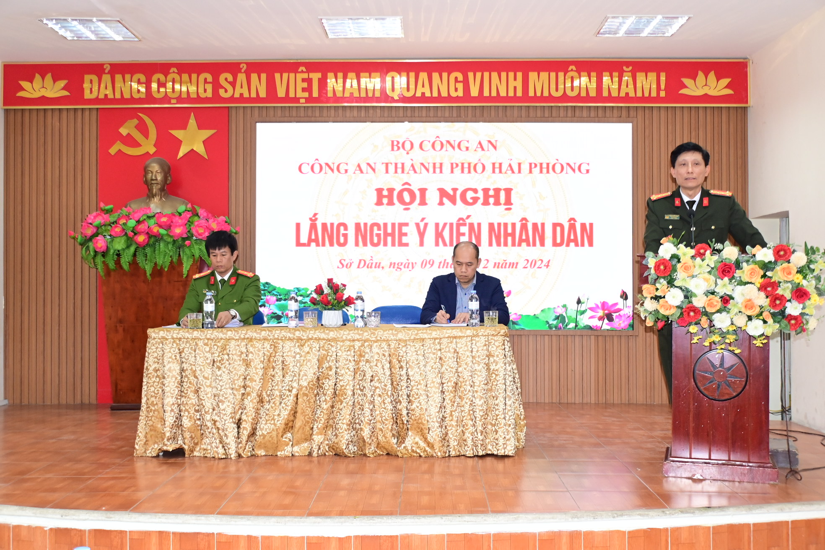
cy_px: 275
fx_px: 917
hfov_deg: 48.5
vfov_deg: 33.4
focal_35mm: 40
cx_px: 412
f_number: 4
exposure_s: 1/200
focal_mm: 27
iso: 1250
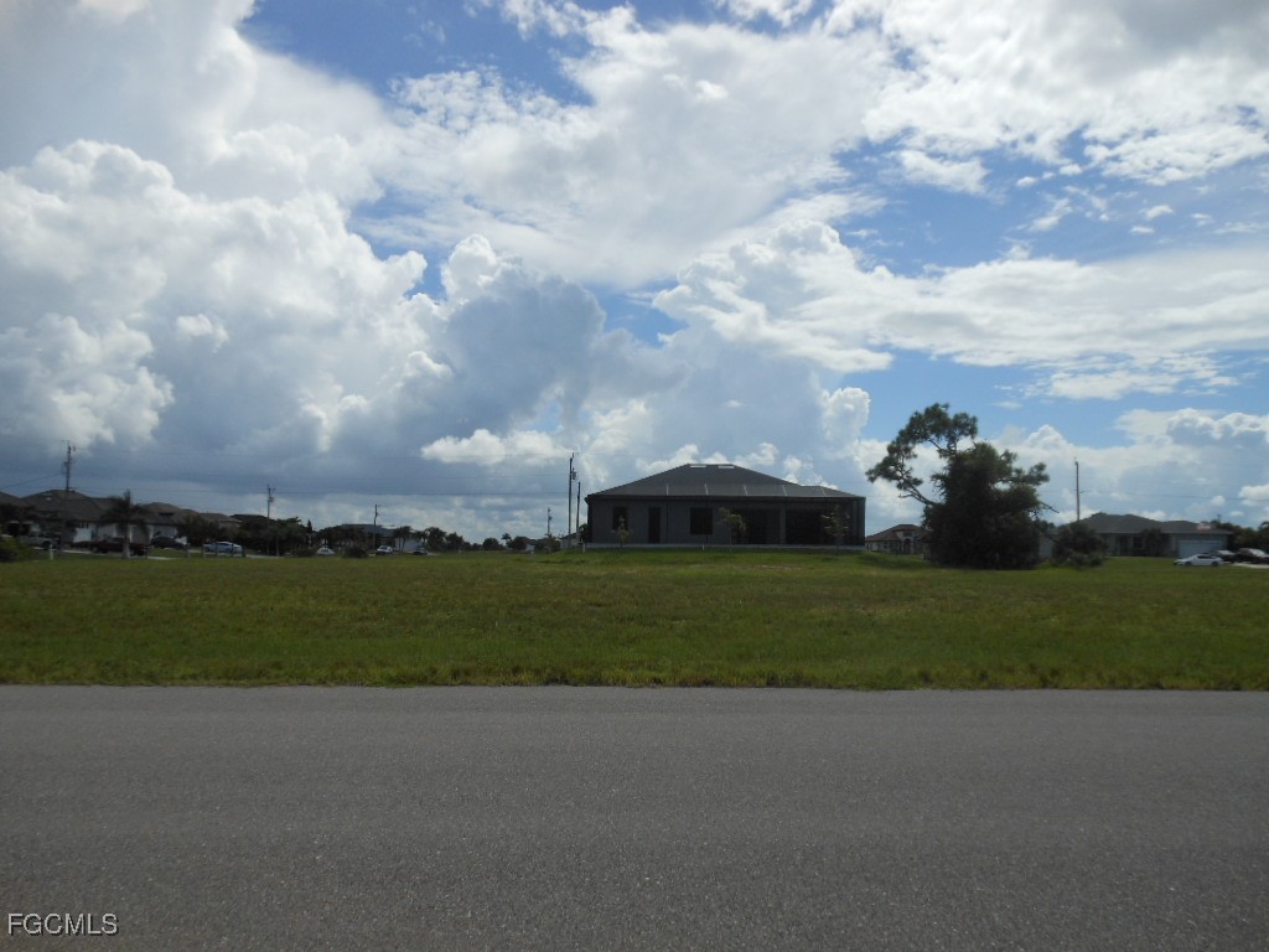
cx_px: 634
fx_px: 916
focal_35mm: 25
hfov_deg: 69.4
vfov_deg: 54.9
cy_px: 476
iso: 80
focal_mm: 4.5
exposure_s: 1/320
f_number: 10.2
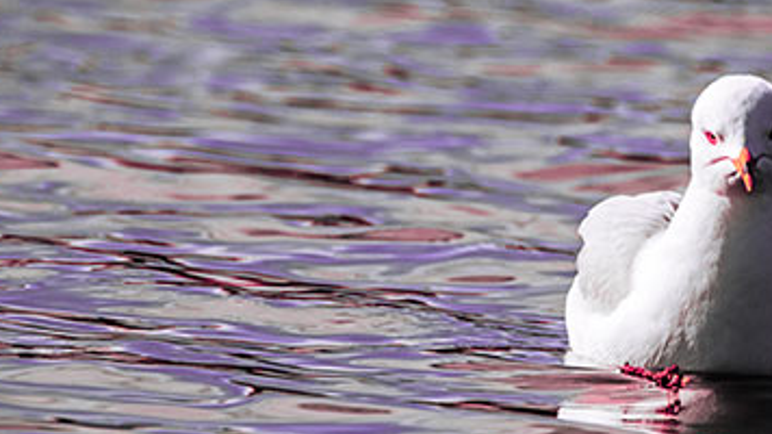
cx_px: 527
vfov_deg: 1.0
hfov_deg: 1.7
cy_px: 357
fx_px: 25580
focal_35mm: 1250
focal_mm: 850
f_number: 12
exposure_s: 1/2000
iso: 1000
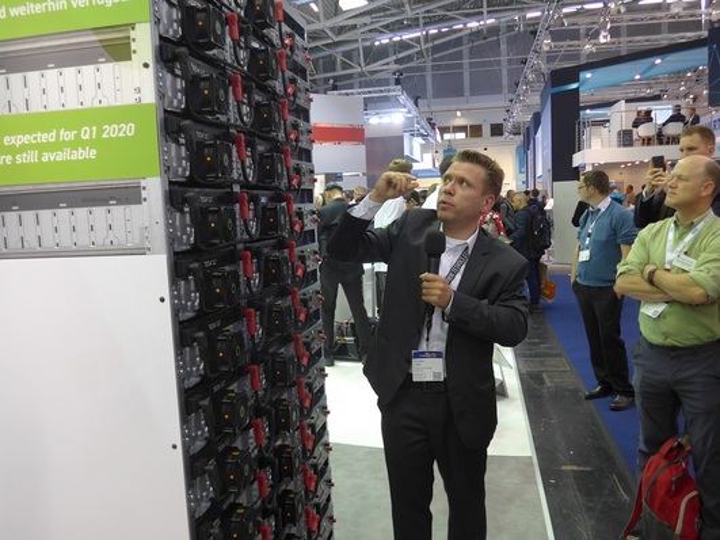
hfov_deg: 61.7
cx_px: 360
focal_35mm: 29
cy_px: 270
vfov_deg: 48.2
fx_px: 603
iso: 125
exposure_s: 1/60
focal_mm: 6
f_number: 2
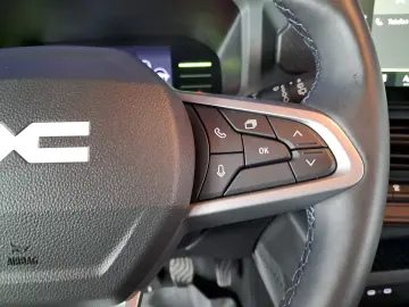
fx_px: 319
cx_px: 204
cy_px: 154
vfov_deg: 51.4
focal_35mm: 27
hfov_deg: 65.3
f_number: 1.8
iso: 1000
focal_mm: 4
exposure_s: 1/25
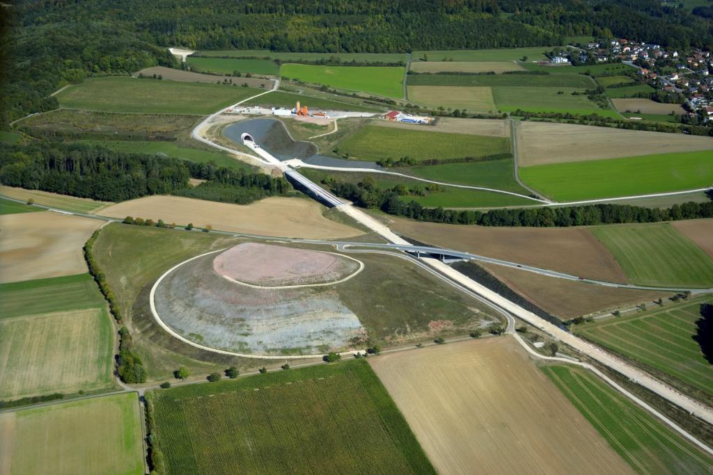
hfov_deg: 39.6
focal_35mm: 50
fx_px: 990
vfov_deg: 27.0
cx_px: 356
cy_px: 238
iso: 100
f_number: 5
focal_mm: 50
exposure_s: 1/1000
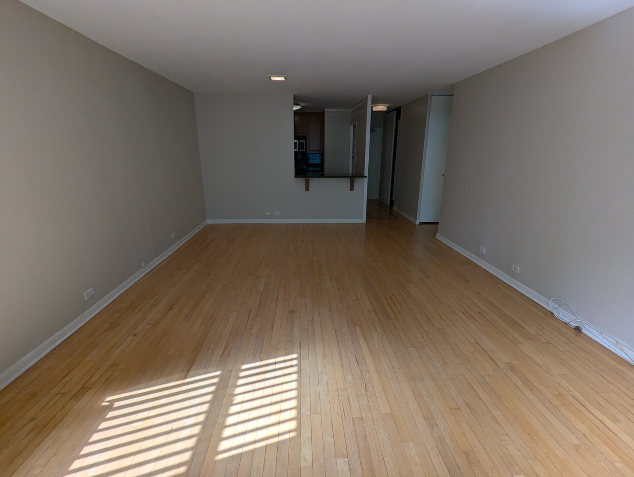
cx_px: 317
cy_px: 238
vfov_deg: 78.3
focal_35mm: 16
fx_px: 293
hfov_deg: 94.4
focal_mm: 2.35
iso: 45
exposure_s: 1/283
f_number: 2.2
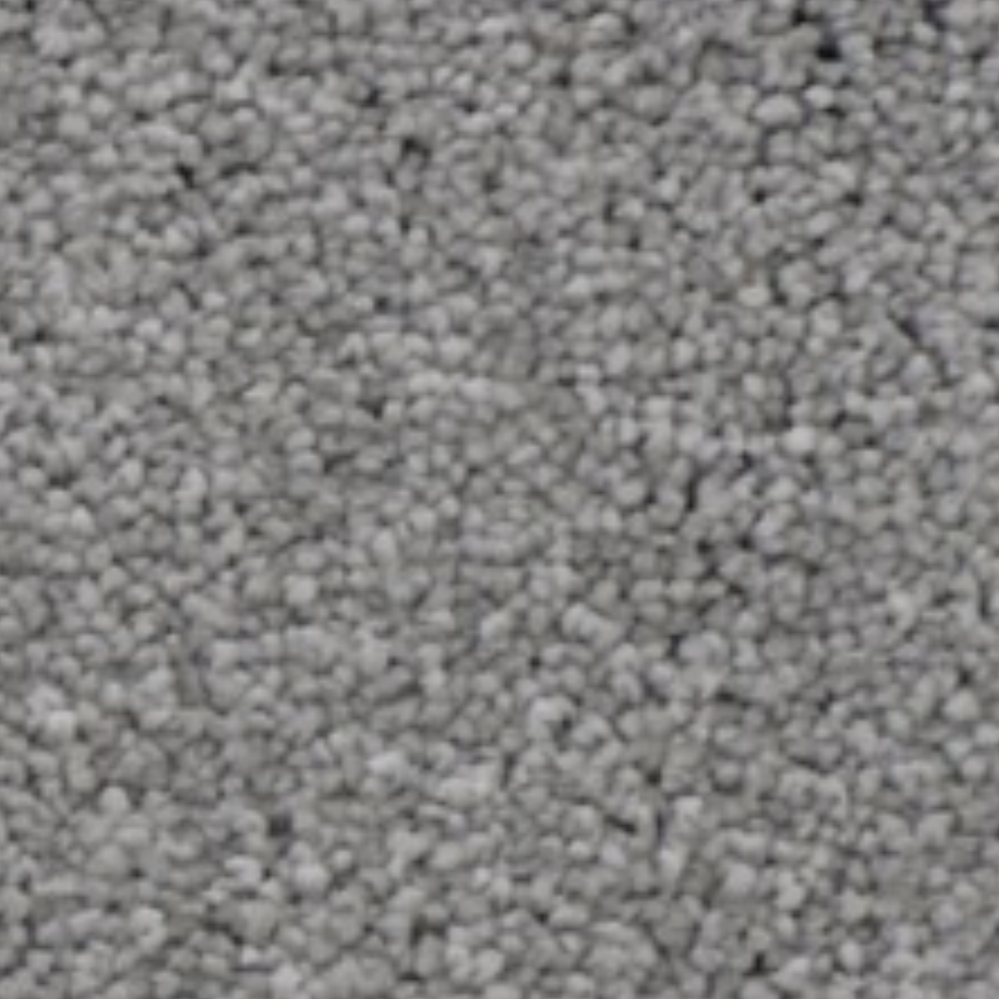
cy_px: 1415
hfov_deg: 2.8
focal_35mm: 631
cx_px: -1130
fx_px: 20603
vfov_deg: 2.8
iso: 3200
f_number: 4.8
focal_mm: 86
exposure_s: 1/125
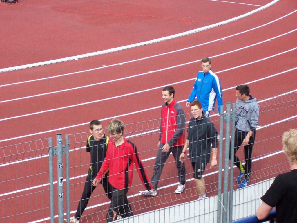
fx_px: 875
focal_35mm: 102
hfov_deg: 19.3
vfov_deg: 14.5
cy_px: 112
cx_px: 148
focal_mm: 16.8
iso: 80
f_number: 4.6
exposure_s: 1/226
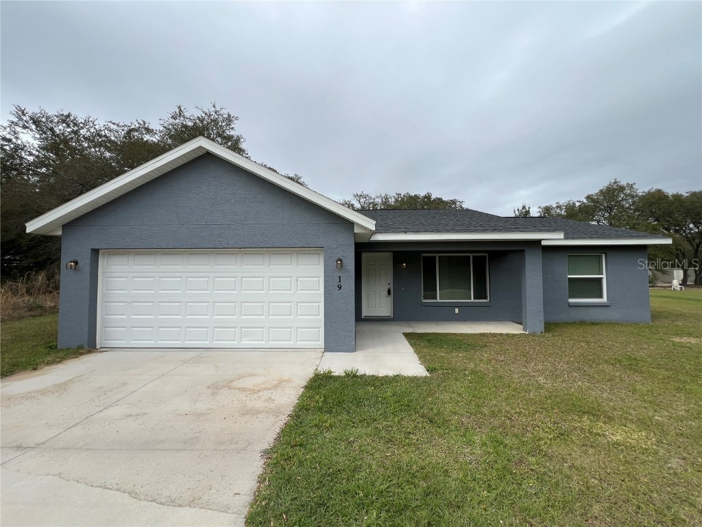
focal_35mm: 13
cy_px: 264
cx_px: 351
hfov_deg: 106.2
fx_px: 264
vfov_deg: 89.9
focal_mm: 1.57
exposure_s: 1/1410
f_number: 1.8
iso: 32
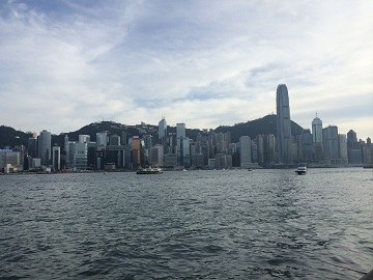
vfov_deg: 46.8
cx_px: 186
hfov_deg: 60.0
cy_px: 140
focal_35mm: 30
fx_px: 323
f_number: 2.2
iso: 40
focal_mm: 4.12
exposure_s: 1/2160
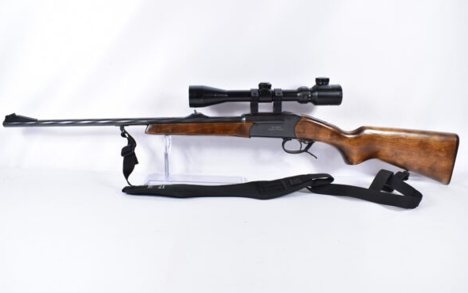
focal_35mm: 33
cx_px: 233
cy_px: 145
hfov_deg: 58.9
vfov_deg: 38.8
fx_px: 415
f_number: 5
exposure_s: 1/80
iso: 640
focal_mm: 21
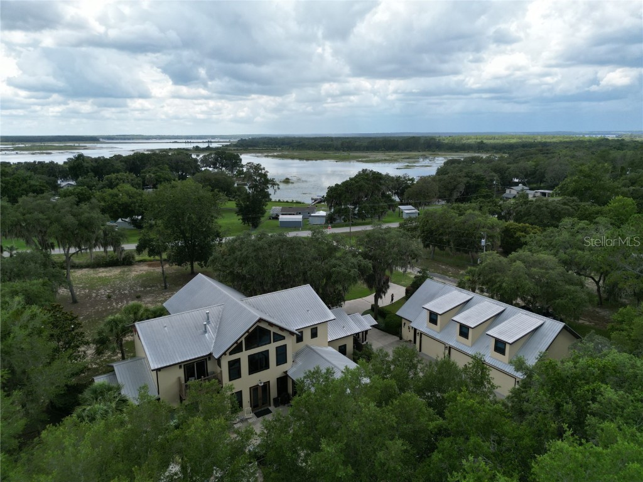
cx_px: 322
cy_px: 241
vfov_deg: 56.8
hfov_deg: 71.6
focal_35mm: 24
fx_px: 446
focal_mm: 6.72
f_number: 1.7
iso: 100
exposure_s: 1/2000
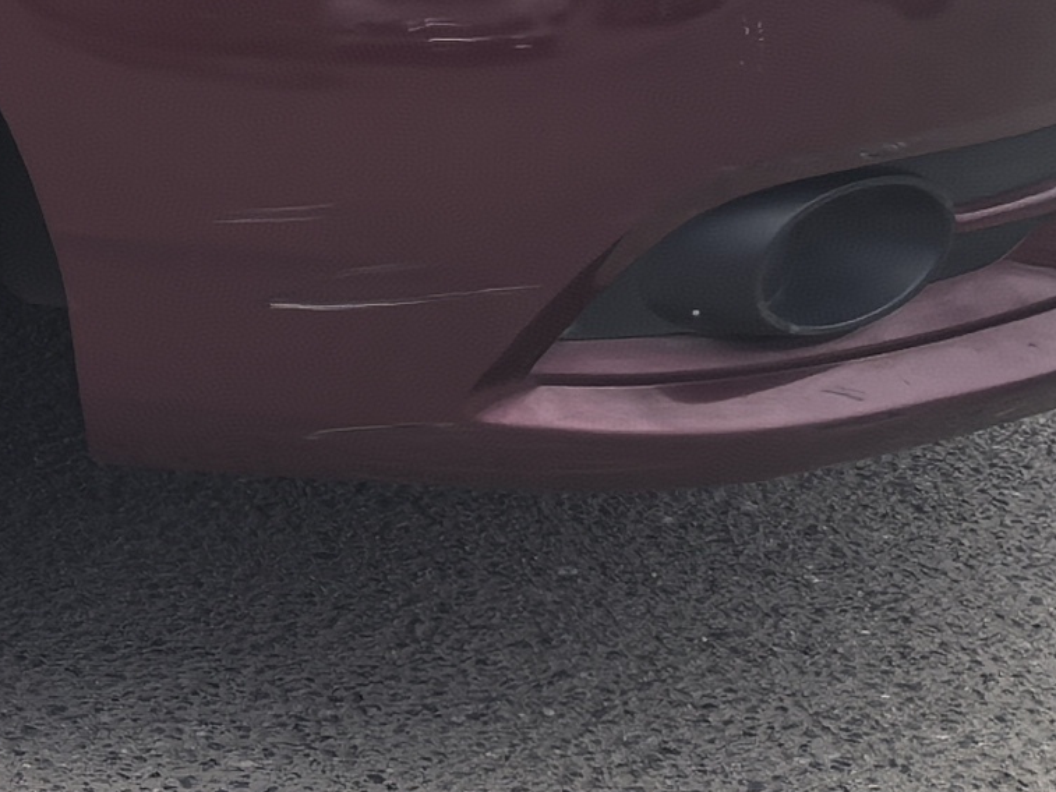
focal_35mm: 146
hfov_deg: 11.7
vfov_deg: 9.8
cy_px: -438
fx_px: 4455
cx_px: -1271
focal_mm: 5.75
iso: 50
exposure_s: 1/3861
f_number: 2
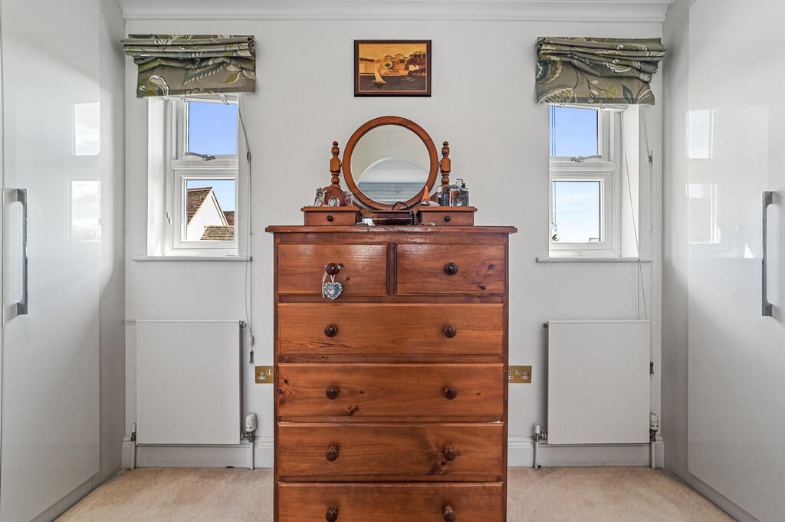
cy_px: 261
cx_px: 392
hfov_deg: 104.3
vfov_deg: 81.1
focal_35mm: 14
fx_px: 305
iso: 400
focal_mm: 14
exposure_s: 1/4
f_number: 8
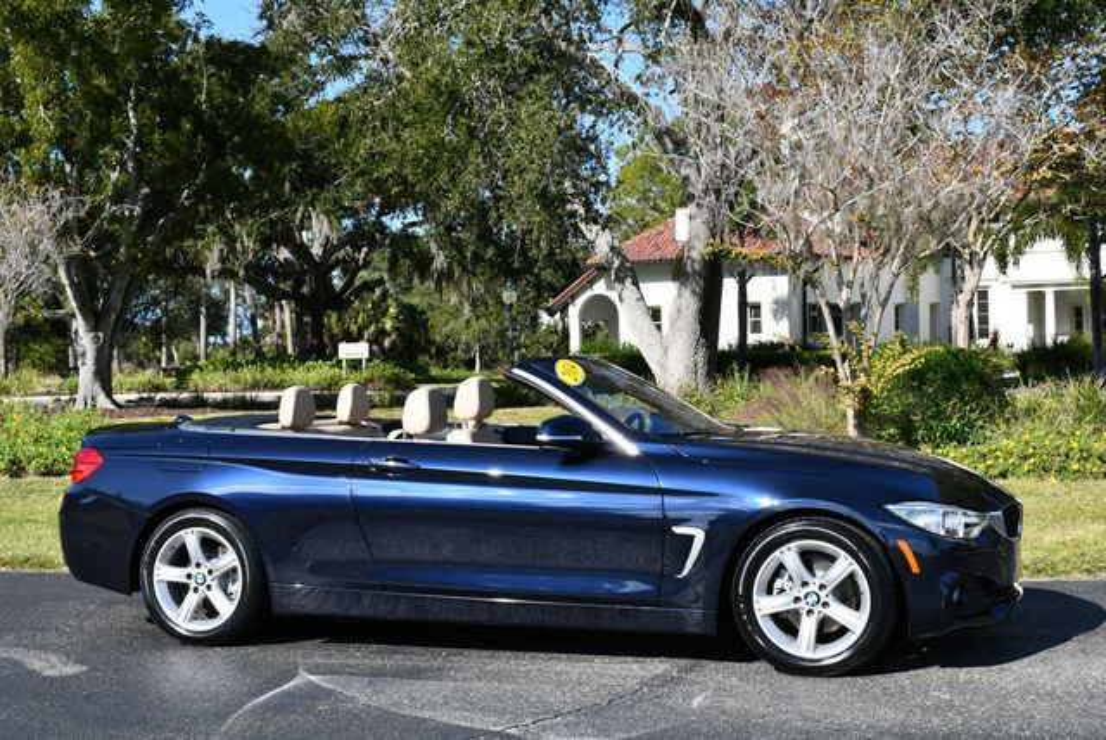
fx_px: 1537
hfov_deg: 39.6
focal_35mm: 50
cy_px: 370
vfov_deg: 27.0
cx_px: 553
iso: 100
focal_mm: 25
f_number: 8
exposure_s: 1/250
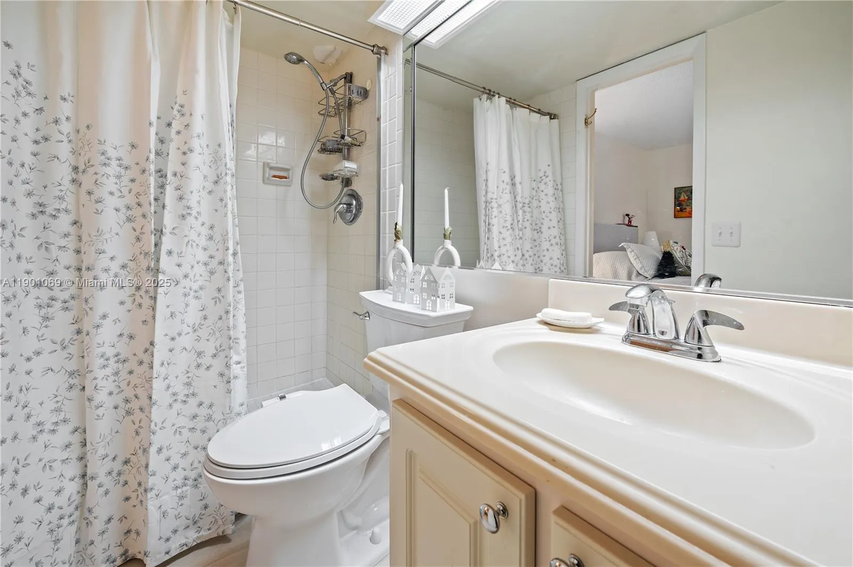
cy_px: 284
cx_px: 426
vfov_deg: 81.1
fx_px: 331
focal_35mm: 14
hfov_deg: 104.3
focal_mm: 14
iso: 200
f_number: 8
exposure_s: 1/1.25
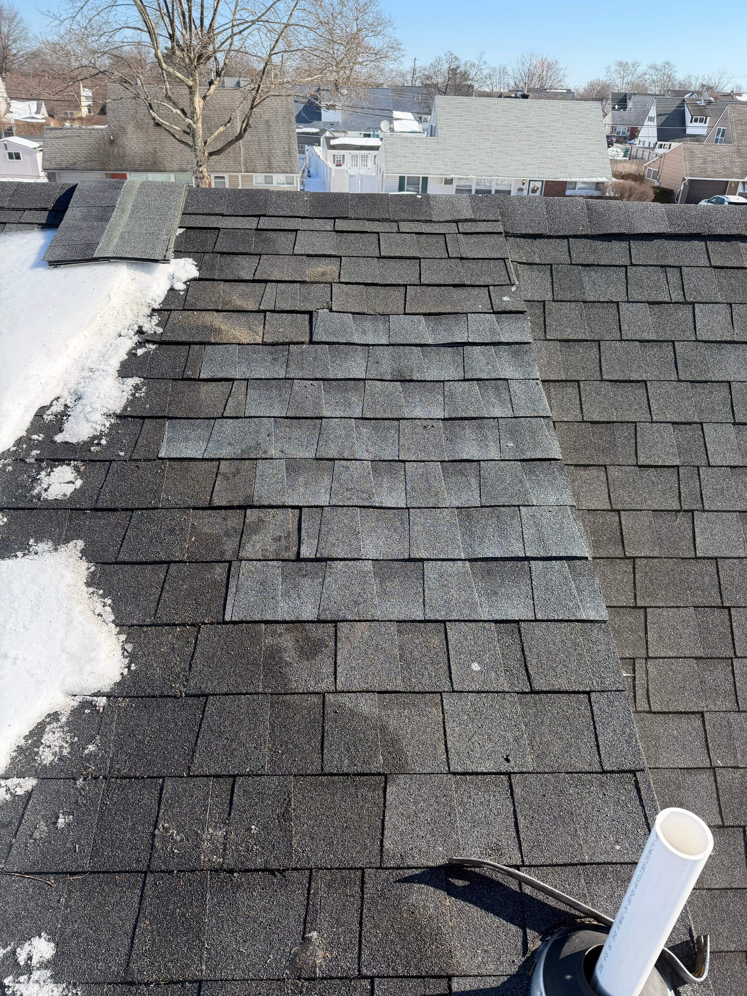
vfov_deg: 71.6
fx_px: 691
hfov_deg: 56.8
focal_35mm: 24
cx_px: 374
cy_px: 498
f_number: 1.78
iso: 100
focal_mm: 6.76
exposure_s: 1/2232
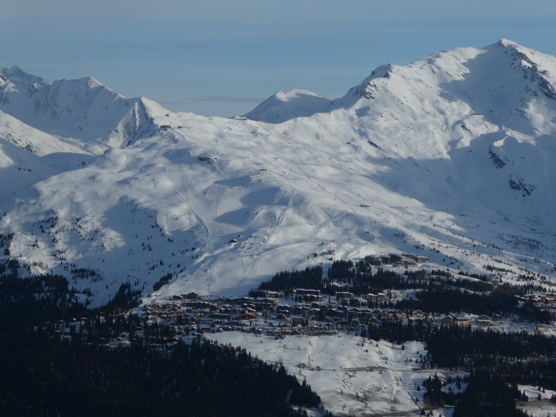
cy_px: 208
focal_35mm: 124
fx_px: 1992
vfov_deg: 12.0
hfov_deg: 15.9
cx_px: 278
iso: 80
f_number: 5.2
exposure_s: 1/800
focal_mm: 22.3
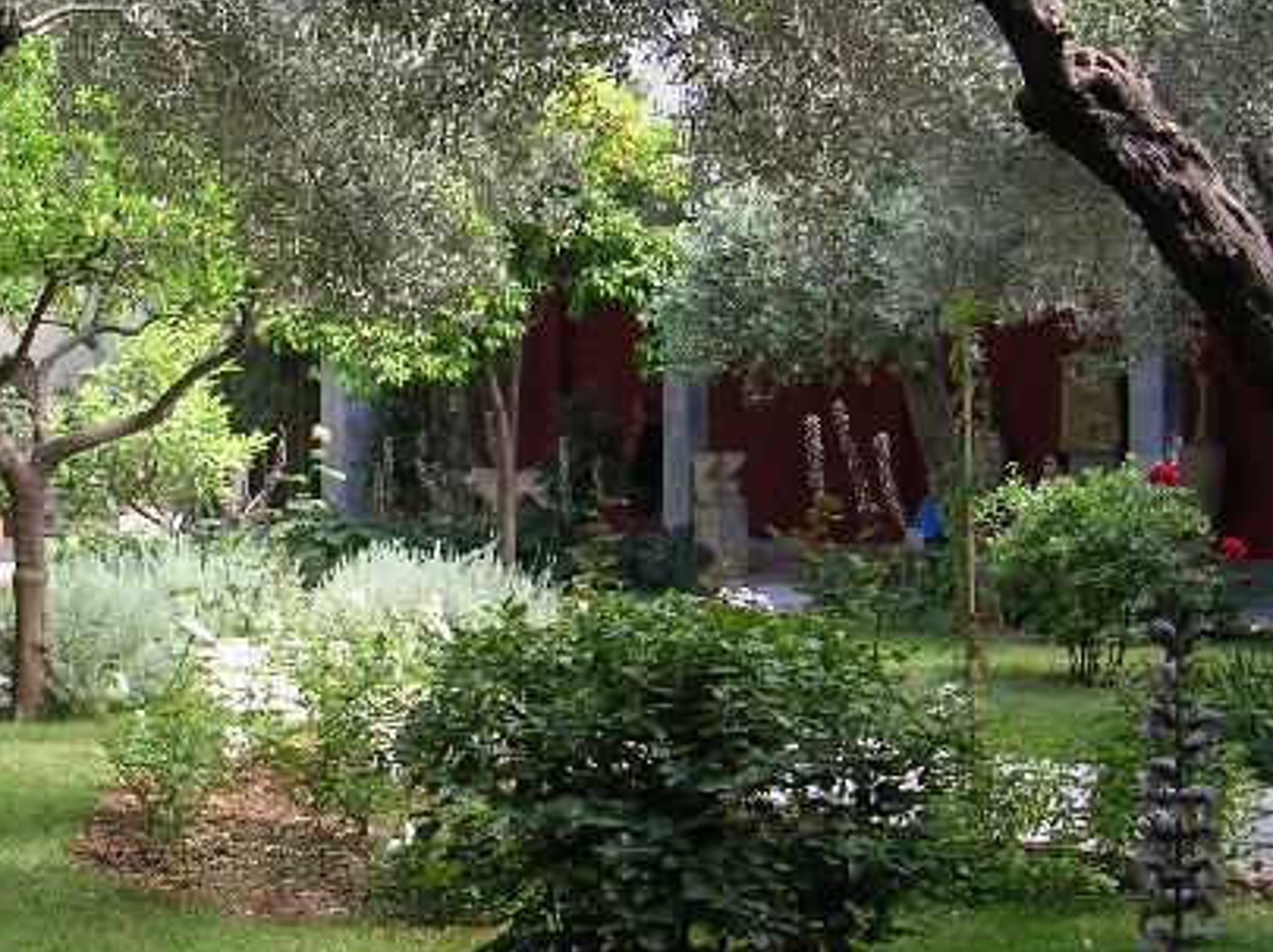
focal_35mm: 61
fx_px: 2241
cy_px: 297
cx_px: 336
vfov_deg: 23.8
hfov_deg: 31.2
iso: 50
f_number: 2.8
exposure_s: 1/160
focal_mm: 5.8
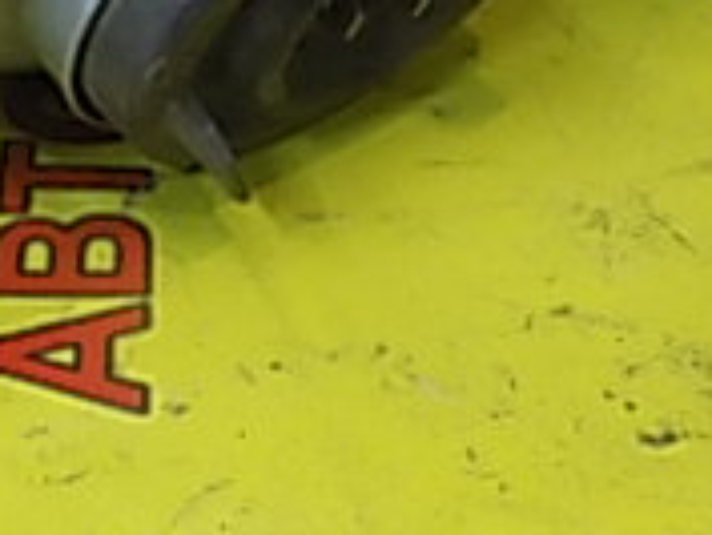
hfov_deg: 22.4
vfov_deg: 17.0
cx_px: -48
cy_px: -109
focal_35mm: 83
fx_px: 1708
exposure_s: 1/30
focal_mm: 4
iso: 360
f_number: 3.1
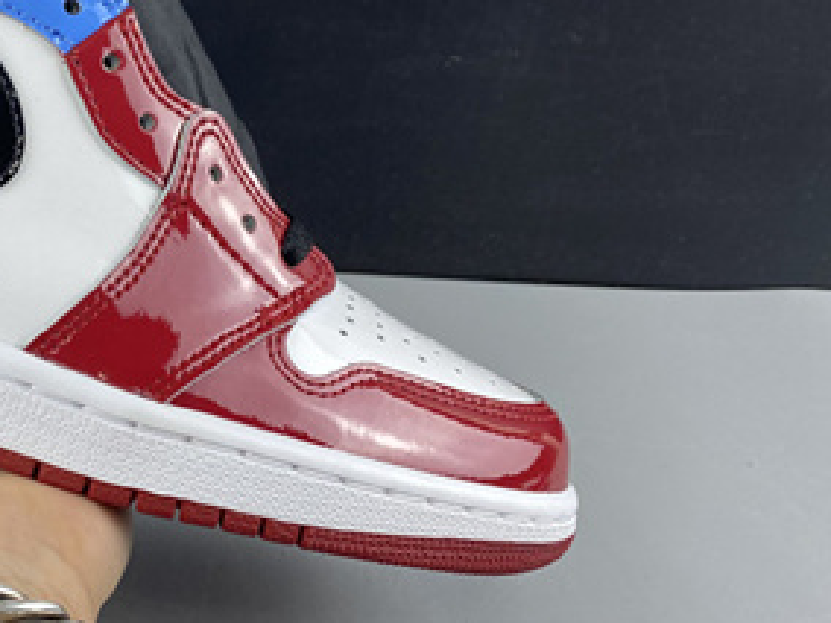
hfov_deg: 32.2
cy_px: 143
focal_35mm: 55
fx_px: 1320
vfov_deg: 26.2
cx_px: 0
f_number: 1.8
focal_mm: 4.25
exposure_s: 1/100
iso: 50
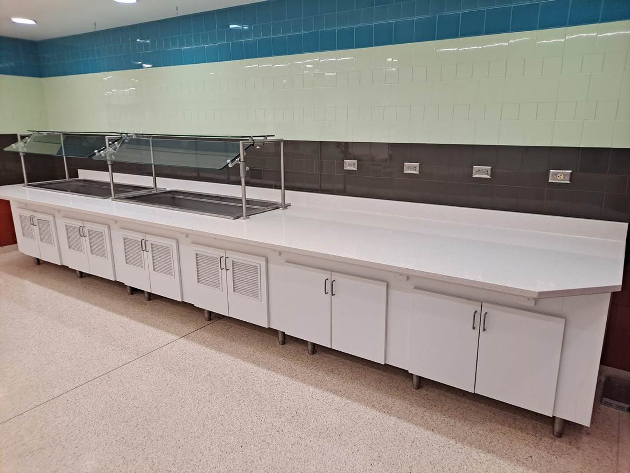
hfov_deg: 69.4
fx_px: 455
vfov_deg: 54.9
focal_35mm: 25
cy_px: 236
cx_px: 315
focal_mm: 4.6
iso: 80
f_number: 2
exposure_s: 1/60
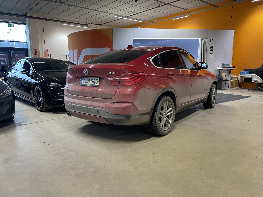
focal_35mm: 26
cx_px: 132
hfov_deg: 67.3
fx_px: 198
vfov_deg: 53.1
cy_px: 98
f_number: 1.6
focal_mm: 4.2
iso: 125
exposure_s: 1/91
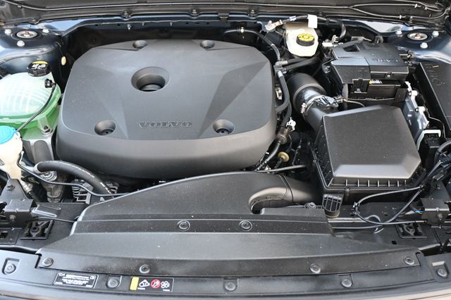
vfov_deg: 39.1
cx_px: 226
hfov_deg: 56.2
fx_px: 423
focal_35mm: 34
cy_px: 150
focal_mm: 22.5
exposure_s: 1/125
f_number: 4
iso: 900
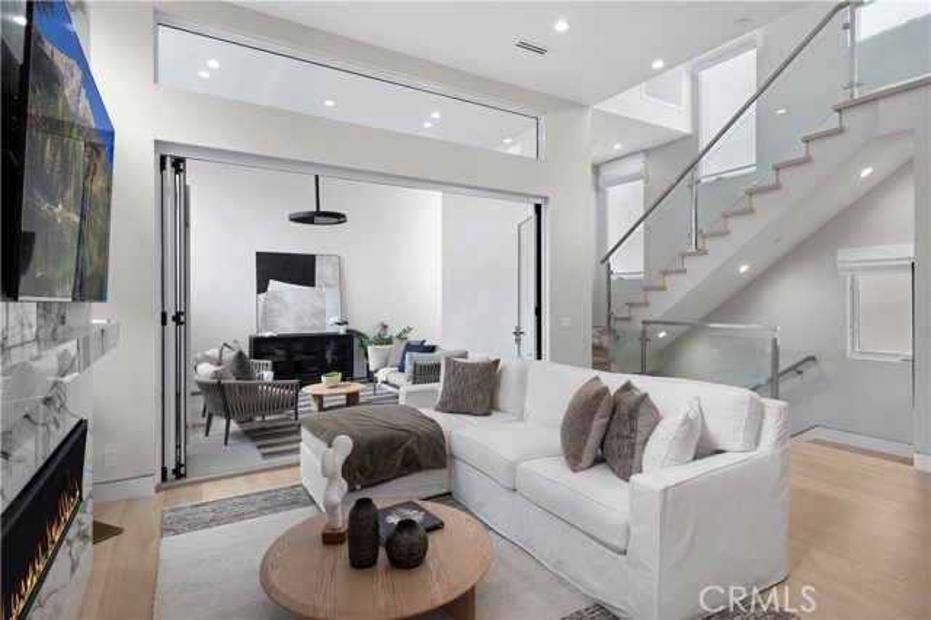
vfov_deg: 67.3
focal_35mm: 18
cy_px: 310
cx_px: 466
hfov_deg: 90.0
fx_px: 465
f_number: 9
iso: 200
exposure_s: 1/2.5
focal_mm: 18
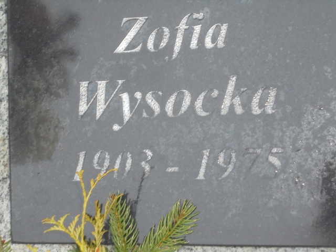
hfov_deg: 23.6
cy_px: 126
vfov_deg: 17.8
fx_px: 806
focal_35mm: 83
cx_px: 168
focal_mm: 14.9
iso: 400
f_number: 6.7
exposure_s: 1/30
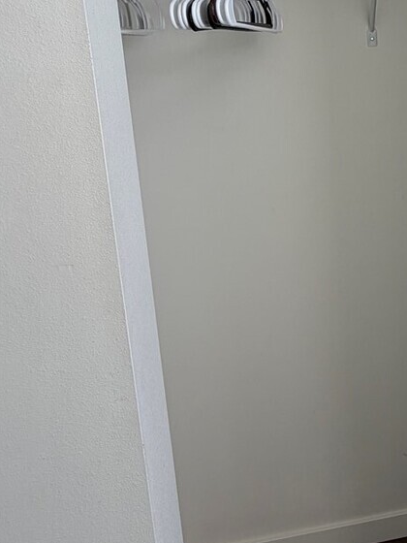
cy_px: 154
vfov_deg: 49.8
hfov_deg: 35.4
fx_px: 564
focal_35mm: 36
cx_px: 420
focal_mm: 2.22
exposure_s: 1/164
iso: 40
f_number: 2.2
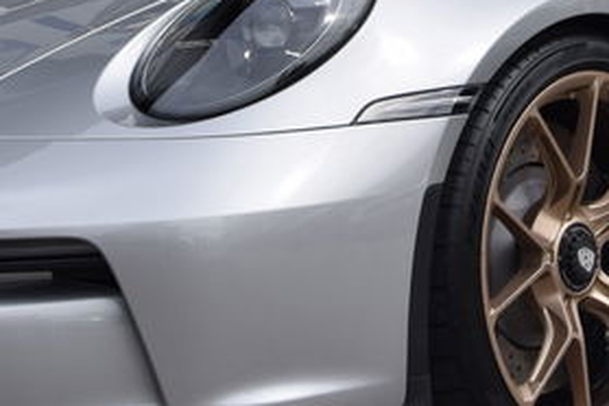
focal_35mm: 176
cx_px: 419
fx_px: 2977
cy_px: -35
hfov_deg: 11.7
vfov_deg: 7.8
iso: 200
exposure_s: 1/400
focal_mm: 32
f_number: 10
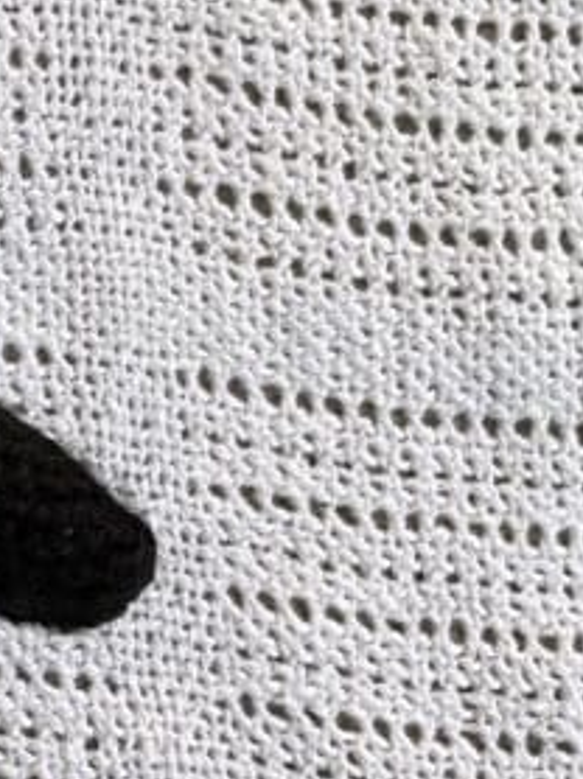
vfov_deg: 18.4
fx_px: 2406
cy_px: 353
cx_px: -488
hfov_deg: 12.5
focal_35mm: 107
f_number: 1.8
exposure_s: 1/122
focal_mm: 3
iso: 32
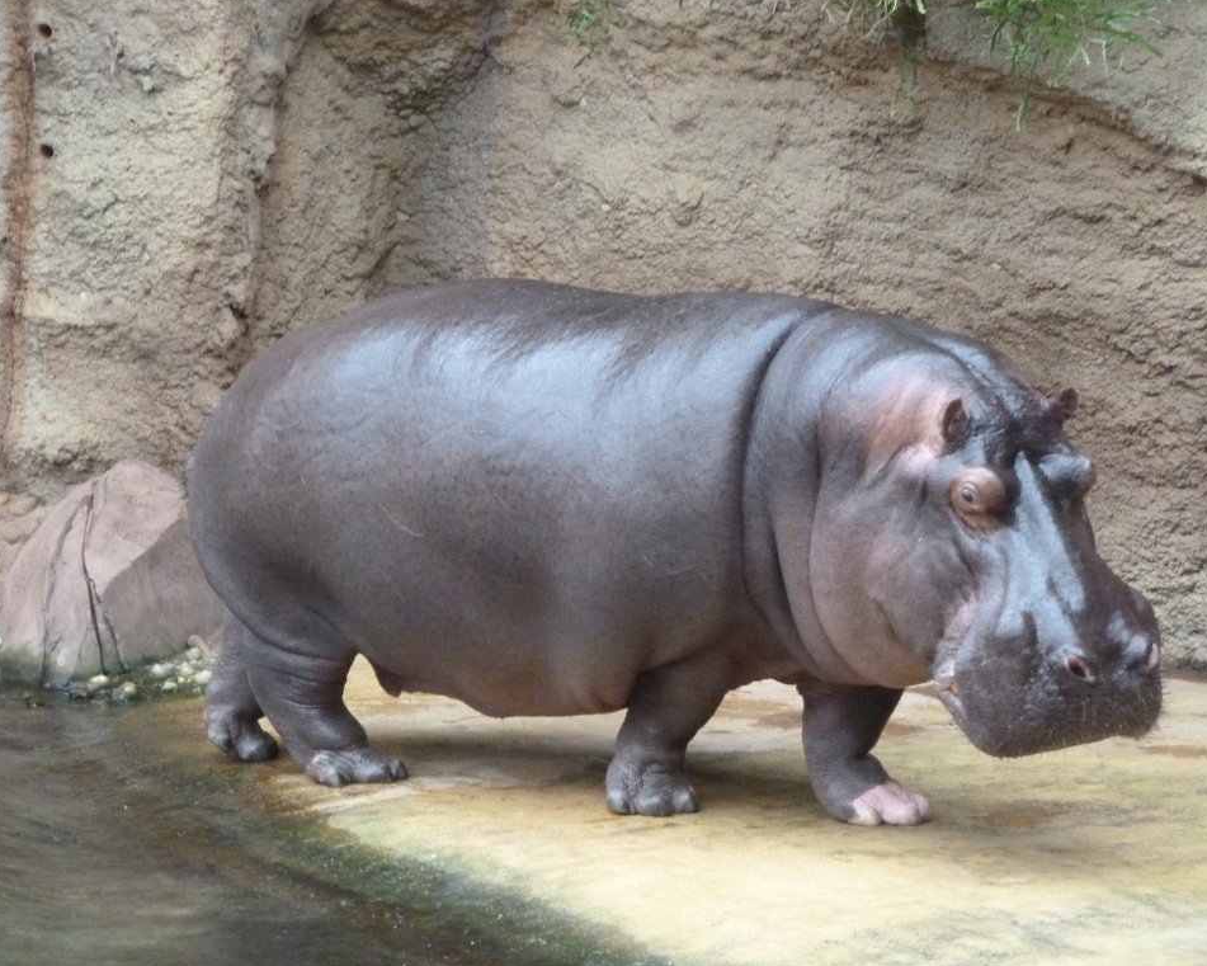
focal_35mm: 144
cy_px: 481
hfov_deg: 13.4
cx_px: 645
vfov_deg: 10.7
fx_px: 5145
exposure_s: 1/100
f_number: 4.5
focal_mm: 22.5
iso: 800
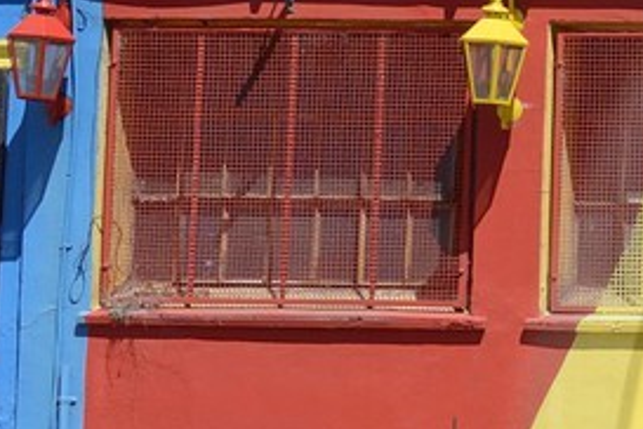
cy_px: 578
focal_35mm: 170
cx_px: 1472
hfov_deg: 10.6
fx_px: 3036
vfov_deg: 8.0
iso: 200
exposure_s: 1/250
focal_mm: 29
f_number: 10
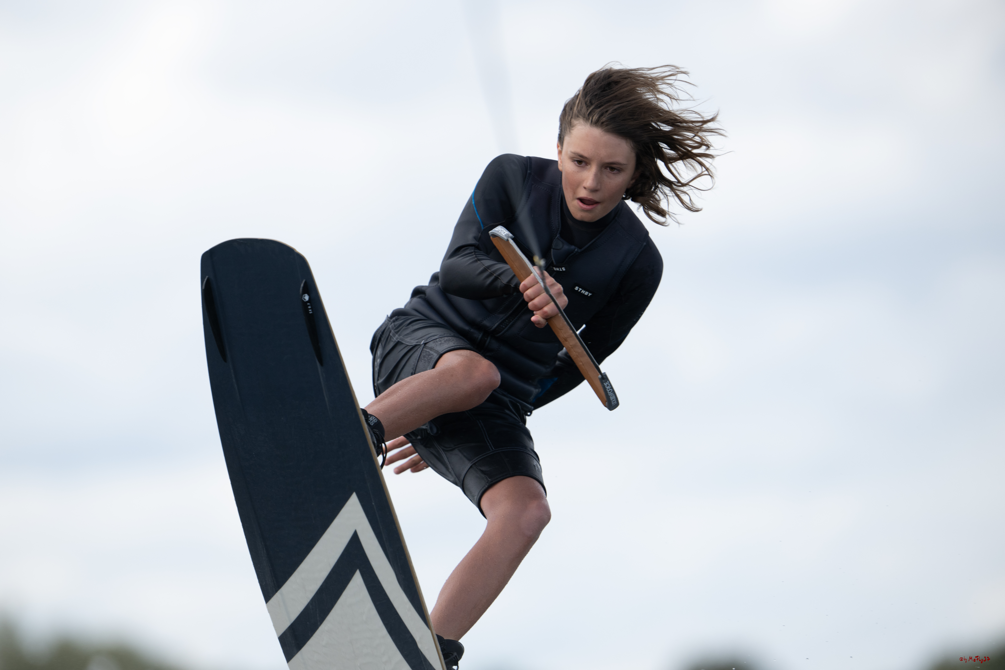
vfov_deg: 3.4
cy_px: 335
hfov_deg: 5.2
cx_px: 502
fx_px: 11166
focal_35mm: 400
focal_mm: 400
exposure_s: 1/2000
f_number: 4.5
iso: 320
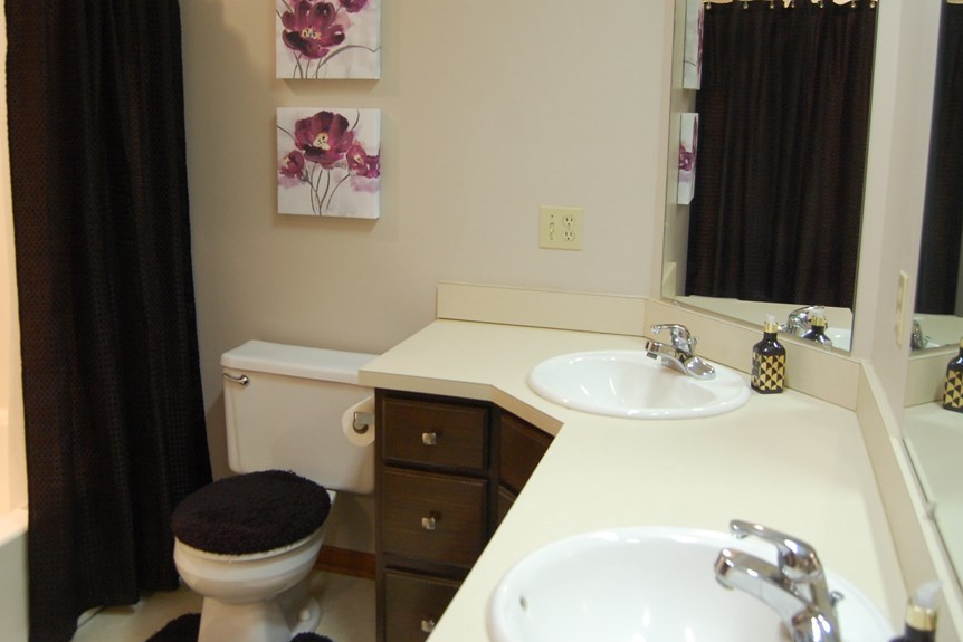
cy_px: 251
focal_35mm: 34
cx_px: 436
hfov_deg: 55.7
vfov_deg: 38.7
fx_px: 910
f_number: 3.5
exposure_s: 1/20
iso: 800
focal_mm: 18
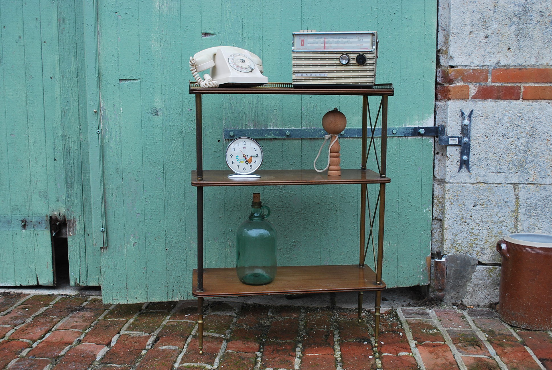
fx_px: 599
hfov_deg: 49.5
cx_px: 276
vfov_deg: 34.3
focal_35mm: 39
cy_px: 185
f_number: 4.5
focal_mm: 26
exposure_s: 1/80
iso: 200
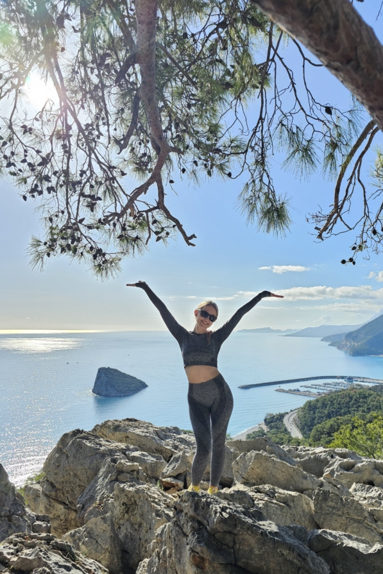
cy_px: 318
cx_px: 247
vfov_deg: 65.3
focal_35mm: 28
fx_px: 447
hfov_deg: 45.9
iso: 10
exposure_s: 1/411
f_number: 1.7
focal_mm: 6.3
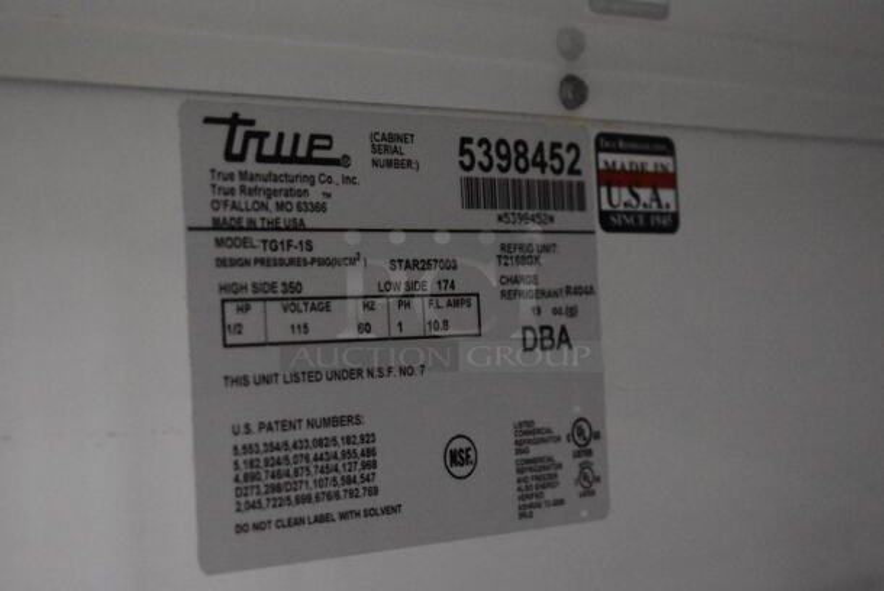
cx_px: 442
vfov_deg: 16.6
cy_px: 296
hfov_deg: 24.6
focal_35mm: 82
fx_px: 2028
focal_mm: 55
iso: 12800
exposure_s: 1/100
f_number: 5.6
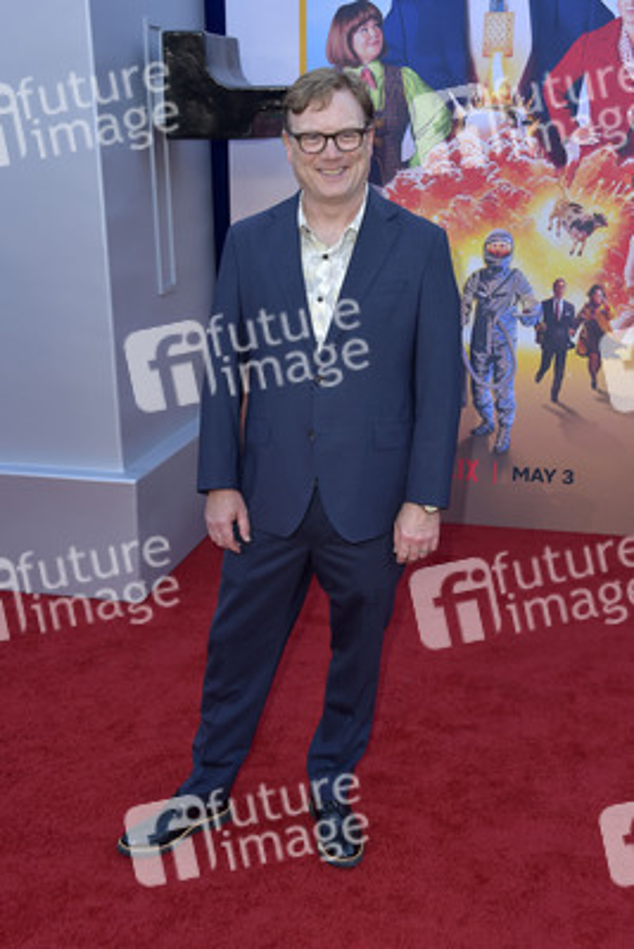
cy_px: 474
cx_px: 317
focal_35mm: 38
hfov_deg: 35.1
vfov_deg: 50.7
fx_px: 1003
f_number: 6.3
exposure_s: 1/250
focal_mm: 38
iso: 320
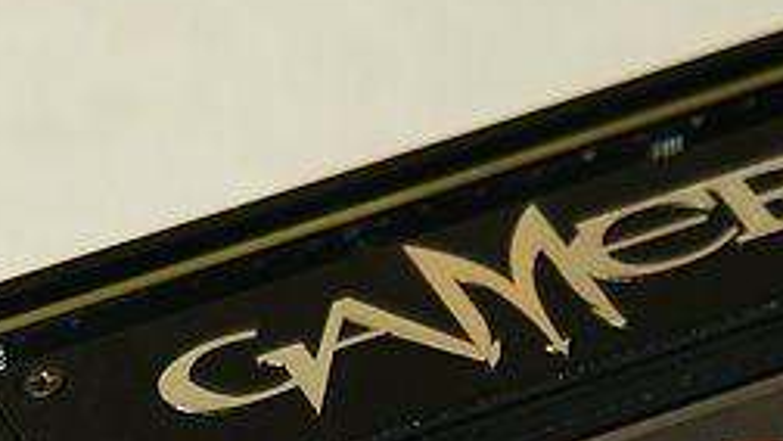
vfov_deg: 4.0
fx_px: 6210
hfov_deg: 7.2
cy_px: 851
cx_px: 398
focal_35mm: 299
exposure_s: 1/6
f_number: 3.2
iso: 100
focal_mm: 40
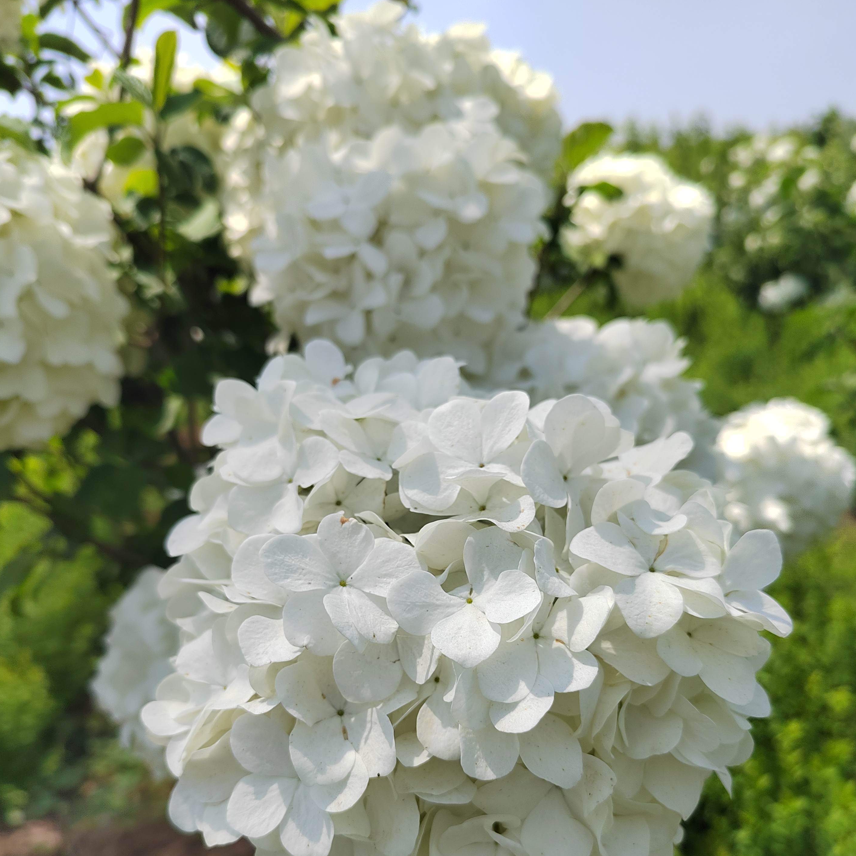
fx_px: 783
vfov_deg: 56.3
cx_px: 421
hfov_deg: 57.3
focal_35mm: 28
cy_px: 558
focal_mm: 5.52
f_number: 1.9
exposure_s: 1/2000
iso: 294
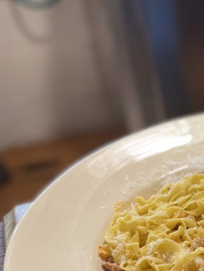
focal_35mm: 80
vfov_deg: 24.4
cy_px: 166
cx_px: 277
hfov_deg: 17.2
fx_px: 629
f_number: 1.6
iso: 100
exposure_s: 1/50
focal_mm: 5.1
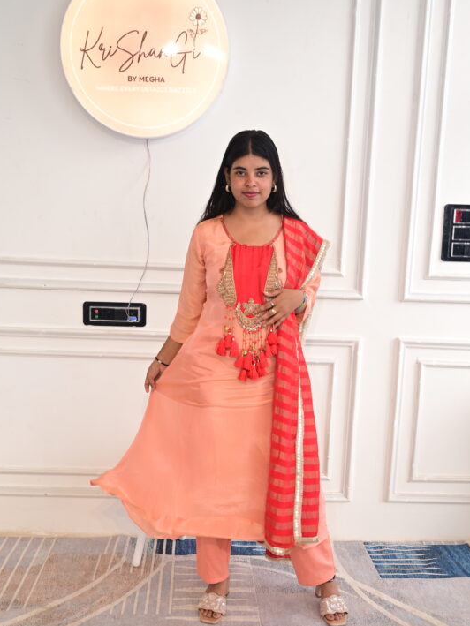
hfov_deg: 36.3
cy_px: 351
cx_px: 239
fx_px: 717
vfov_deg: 47.1
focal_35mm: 40
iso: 200
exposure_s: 1/125
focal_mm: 32.5
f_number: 6.3
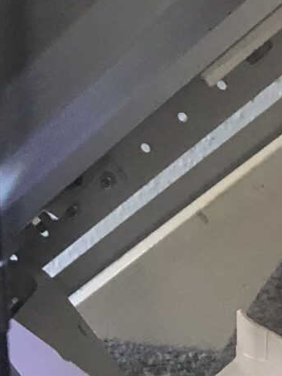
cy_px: 554
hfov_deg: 9.2
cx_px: -95
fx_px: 1718
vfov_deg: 12.0
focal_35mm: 158
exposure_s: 1/9
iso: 100
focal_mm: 3.99
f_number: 1.8
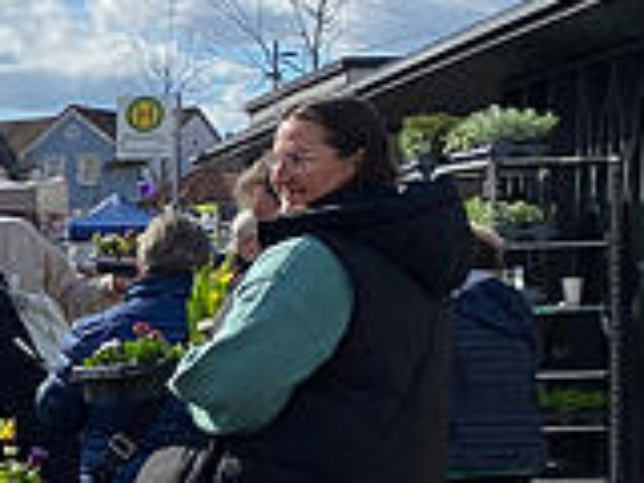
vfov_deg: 11.3
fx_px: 2419
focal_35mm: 130
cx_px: -559
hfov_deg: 13.4
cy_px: 467
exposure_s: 1/2513
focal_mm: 4.25
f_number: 1.8
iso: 32
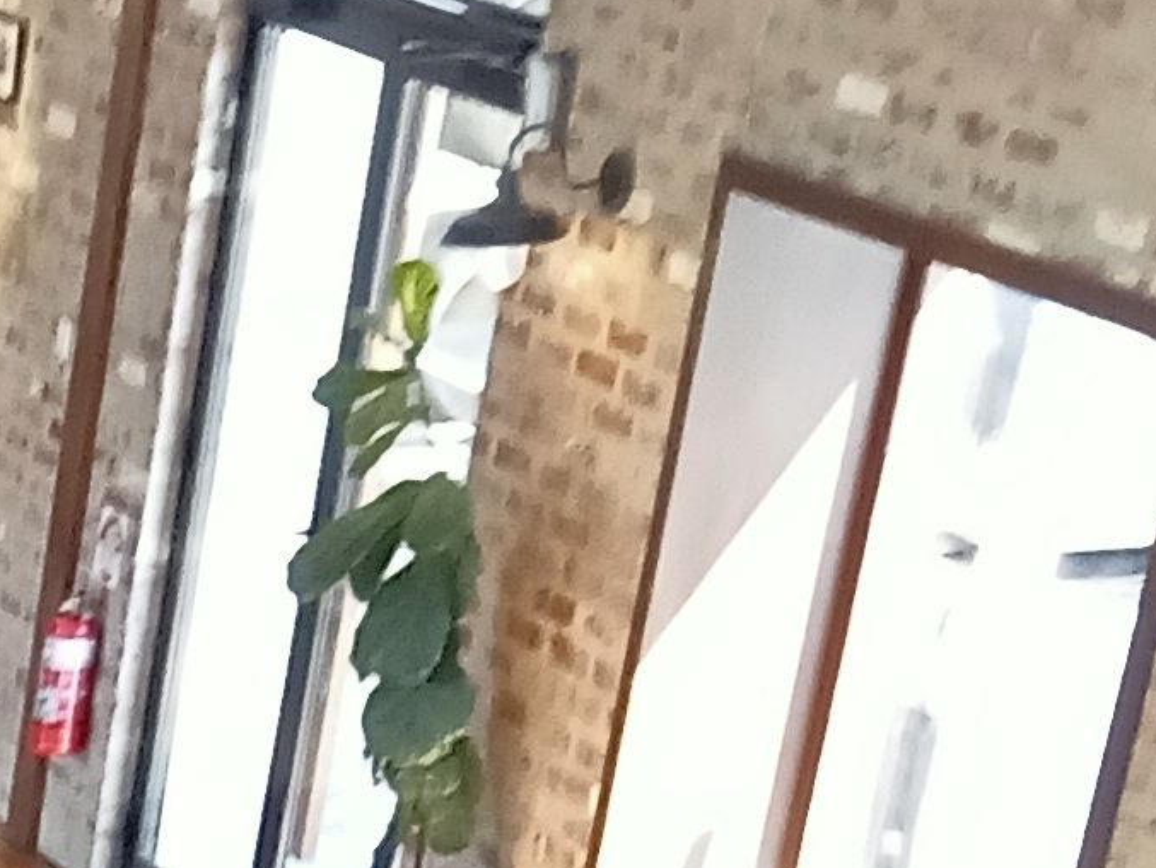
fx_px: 5745
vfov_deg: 7.8
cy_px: 2273
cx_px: -1730
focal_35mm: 172
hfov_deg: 9.9
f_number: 2.2
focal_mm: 3.46
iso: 243
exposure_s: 1/33.3
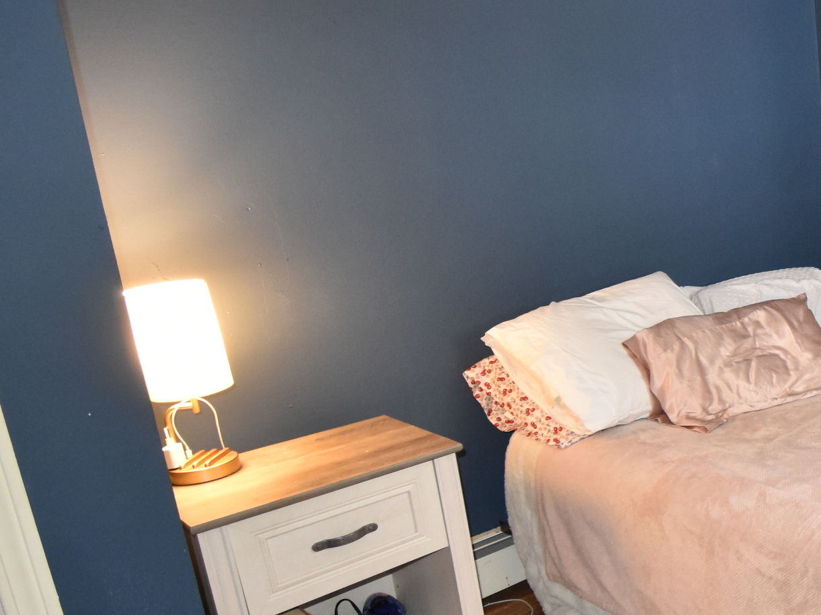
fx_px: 854
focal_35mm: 36
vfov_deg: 39.6
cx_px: 941
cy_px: 340
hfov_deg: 39.8
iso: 1250
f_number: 5
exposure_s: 1/15
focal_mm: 10
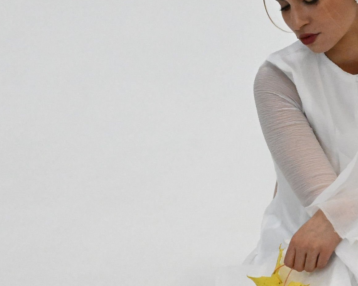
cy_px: 163
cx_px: 330
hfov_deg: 14.6
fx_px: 1377
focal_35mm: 130
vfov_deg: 11.9
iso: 11400
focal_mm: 42
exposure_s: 1/800
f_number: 4.5
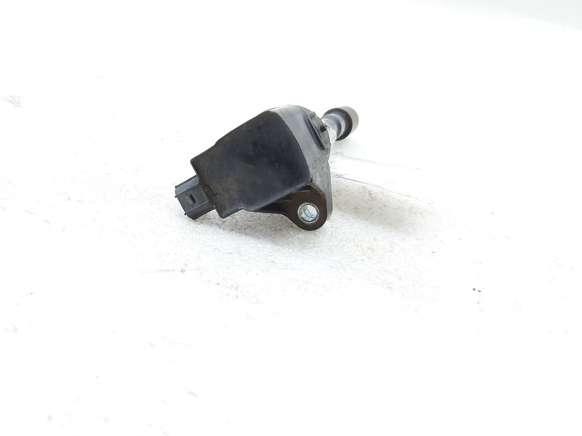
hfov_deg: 63.2
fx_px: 471
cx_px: 250
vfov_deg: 49.7
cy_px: 221
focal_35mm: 28
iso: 160
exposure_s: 1/50
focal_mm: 5.23
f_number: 1.8
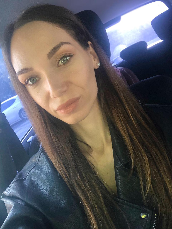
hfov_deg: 44.2
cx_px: 86
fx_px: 212
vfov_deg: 56.8
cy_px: 114
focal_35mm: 32
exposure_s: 1/120
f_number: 2.2
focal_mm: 2.87
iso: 125
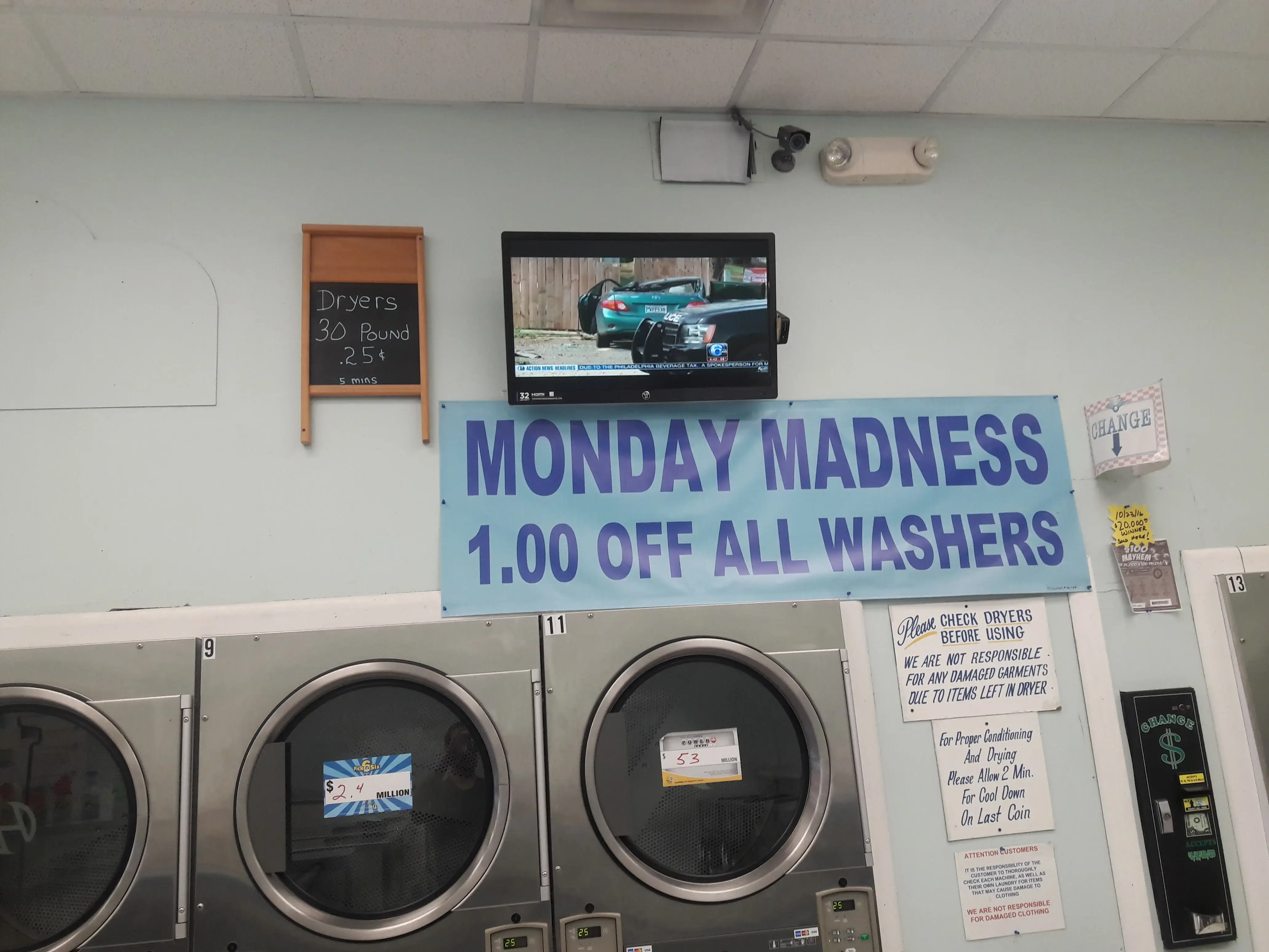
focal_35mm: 28
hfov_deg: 63.4
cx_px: 634
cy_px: 476
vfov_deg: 49.7
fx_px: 1026
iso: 64
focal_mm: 3.7
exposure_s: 1/33
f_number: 1.9
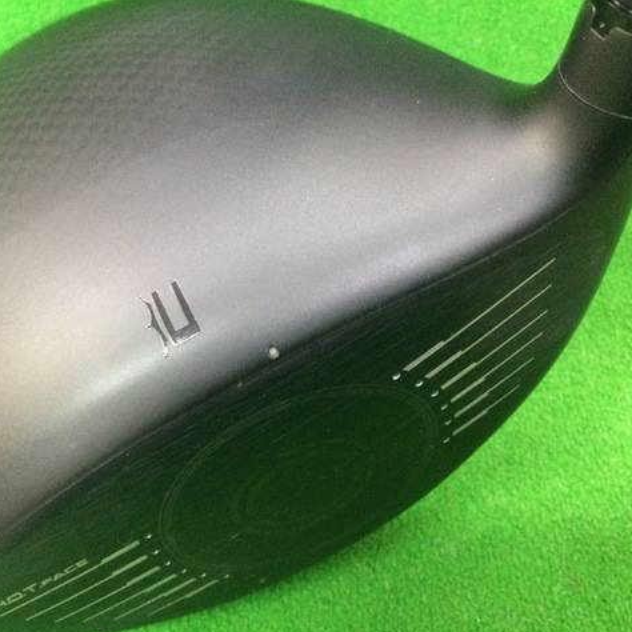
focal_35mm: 37
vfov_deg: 44.9
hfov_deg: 44.7
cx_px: 248
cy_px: 319
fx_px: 764
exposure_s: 1/15
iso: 200
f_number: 2.4
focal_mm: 3.3
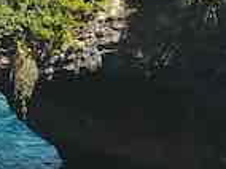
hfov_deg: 9.9
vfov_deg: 7.8
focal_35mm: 188
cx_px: -188
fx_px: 1225
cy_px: 209
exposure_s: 1/100
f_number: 2.2
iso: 107
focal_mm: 4.73
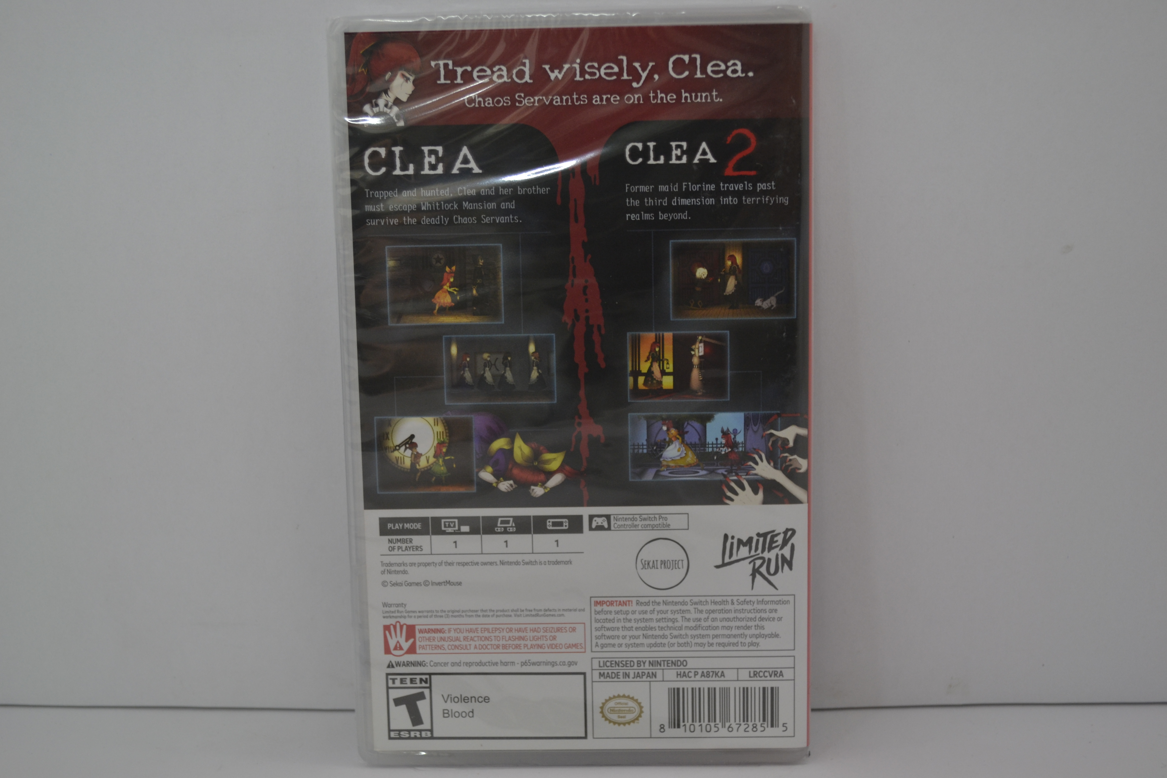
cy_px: 389
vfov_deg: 29.9
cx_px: 584
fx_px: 1459
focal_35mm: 45
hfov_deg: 43.6
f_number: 4.5
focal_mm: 30
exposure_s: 1/15
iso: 400
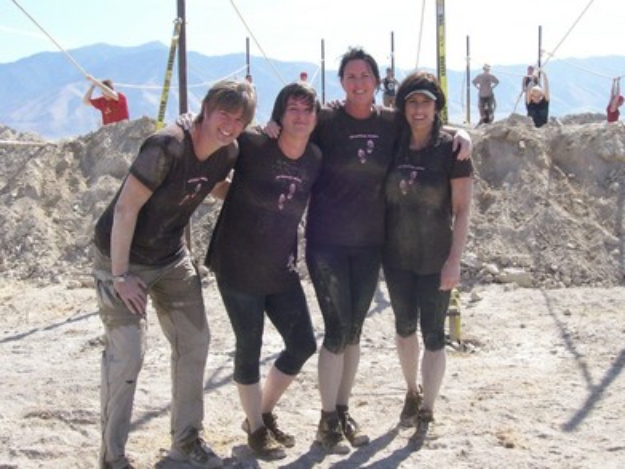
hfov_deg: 34.4
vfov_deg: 26.1
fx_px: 1011
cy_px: 234
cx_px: 312
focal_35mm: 56
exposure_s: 1/540
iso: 160
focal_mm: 9.4
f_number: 6
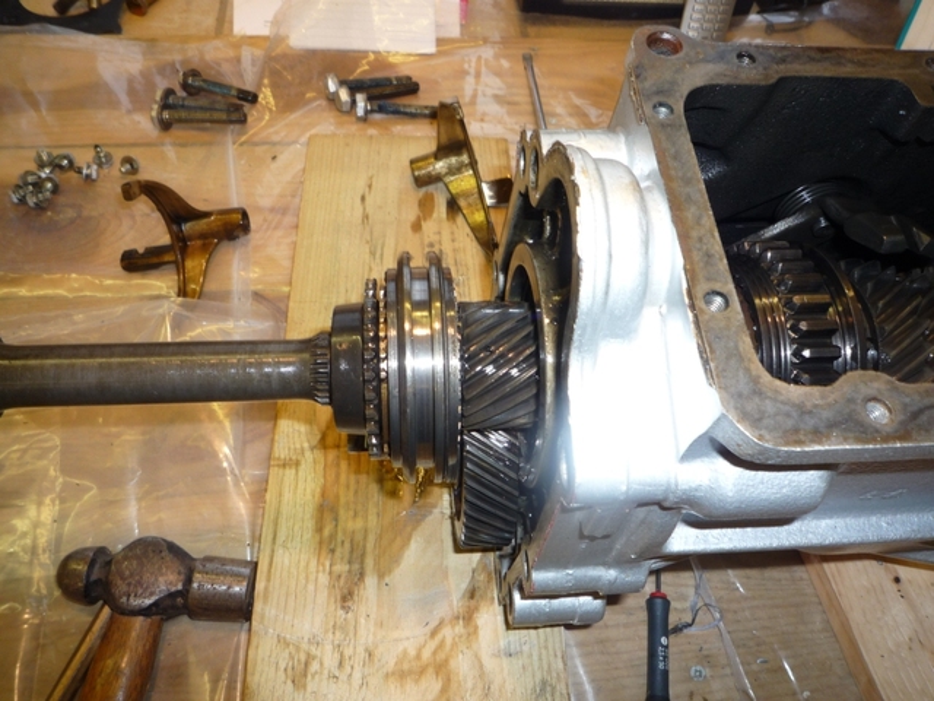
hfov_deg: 69.4
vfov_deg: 54.9
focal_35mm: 25
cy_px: 350
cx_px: 467
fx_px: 675
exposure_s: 1/30
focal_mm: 4.4
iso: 100
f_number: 4
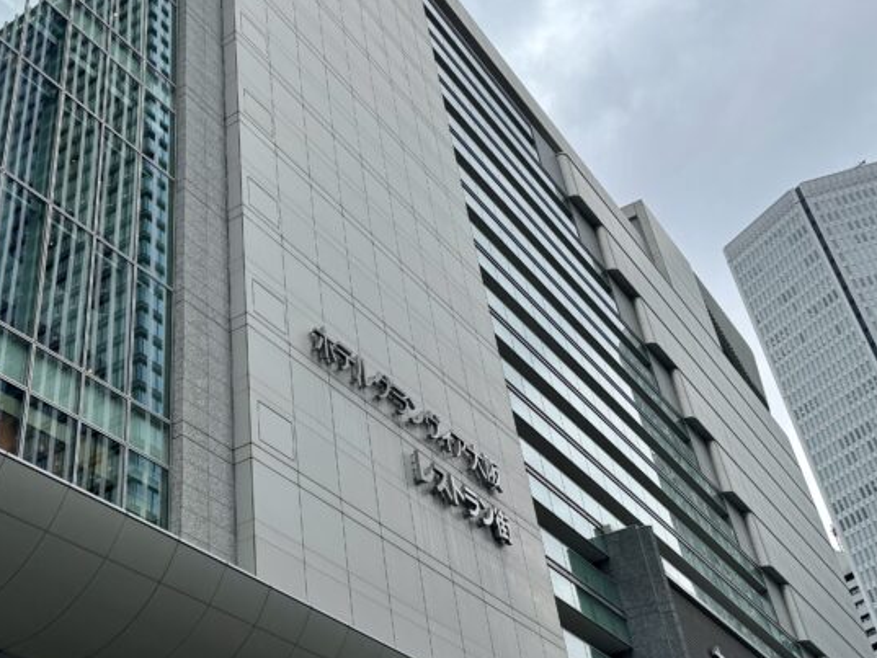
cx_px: 252
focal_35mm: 42
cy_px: 231
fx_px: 1064
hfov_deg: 43.7
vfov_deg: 34.1
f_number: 1.78
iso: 80
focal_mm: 6.76
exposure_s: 1/2604
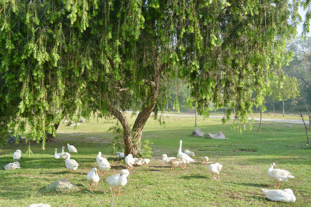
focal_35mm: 39
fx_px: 337
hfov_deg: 49.6
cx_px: 156
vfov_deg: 34.2
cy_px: 104
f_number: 7.1
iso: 200
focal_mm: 26
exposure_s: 1/200
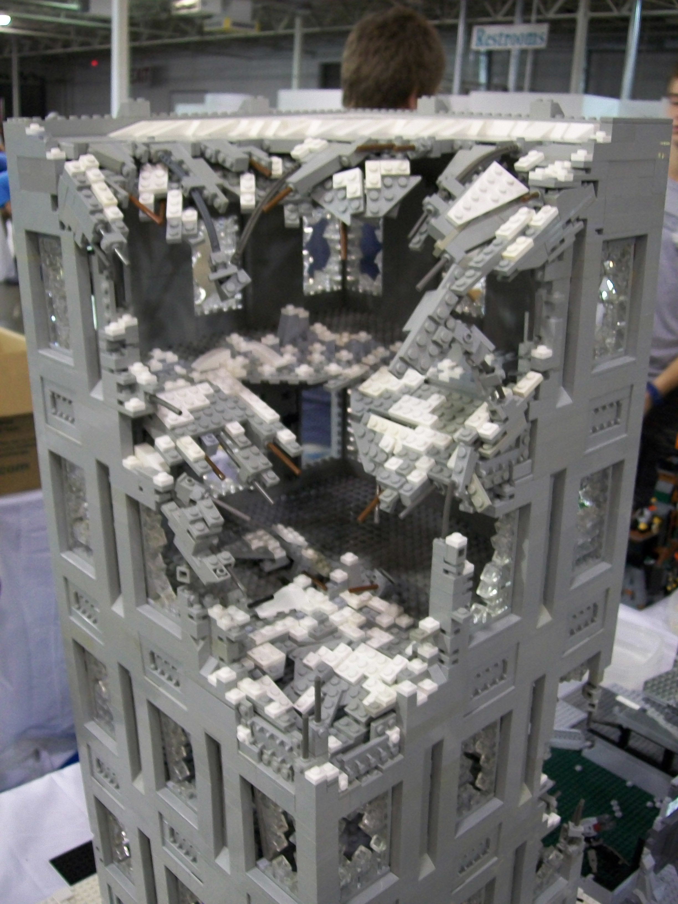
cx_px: 339
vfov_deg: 51.4
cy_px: 452
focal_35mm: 36
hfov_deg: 39.7
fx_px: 940
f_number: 2.7
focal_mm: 6
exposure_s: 1/13
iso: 160
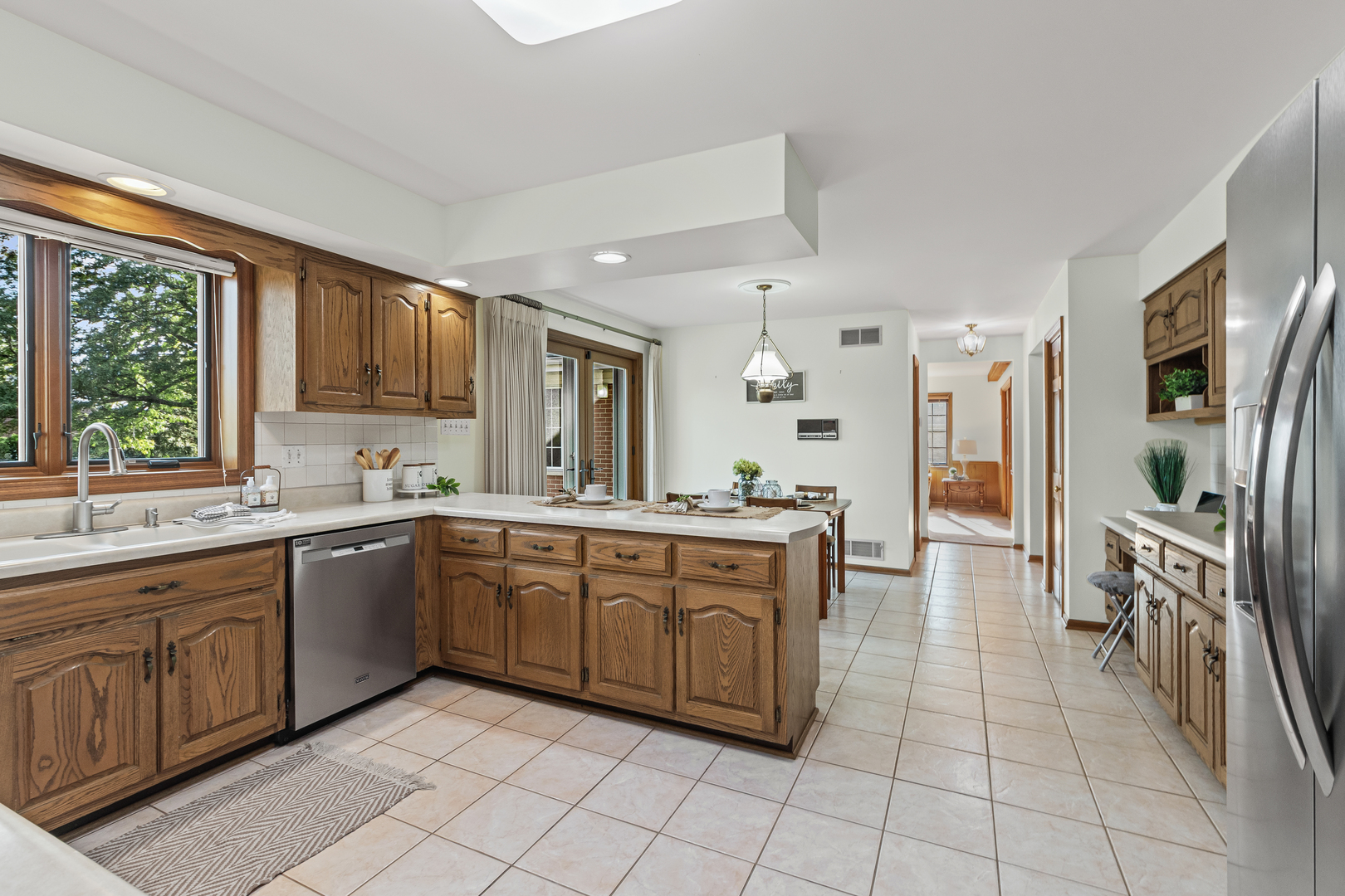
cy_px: 448
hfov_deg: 100.4
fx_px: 560
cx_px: 672
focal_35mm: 15
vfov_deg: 77.3
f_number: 8
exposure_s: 1/8
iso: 250
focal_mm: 10
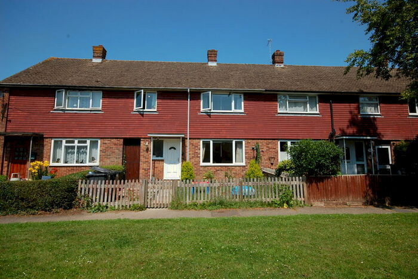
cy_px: 140
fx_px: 226
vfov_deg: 63.2
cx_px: 209
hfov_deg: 85.4
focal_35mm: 20
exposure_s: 1/250
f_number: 10
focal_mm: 13
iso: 280
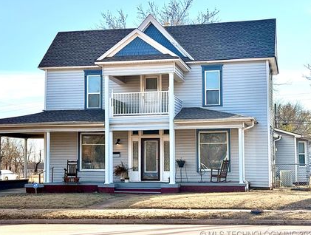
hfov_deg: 33.6
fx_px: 513
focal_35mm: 57
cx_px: 134
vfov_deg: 25.8
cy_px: 103
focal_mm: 6.76
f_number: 1.78
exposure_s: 1/4878
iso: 64
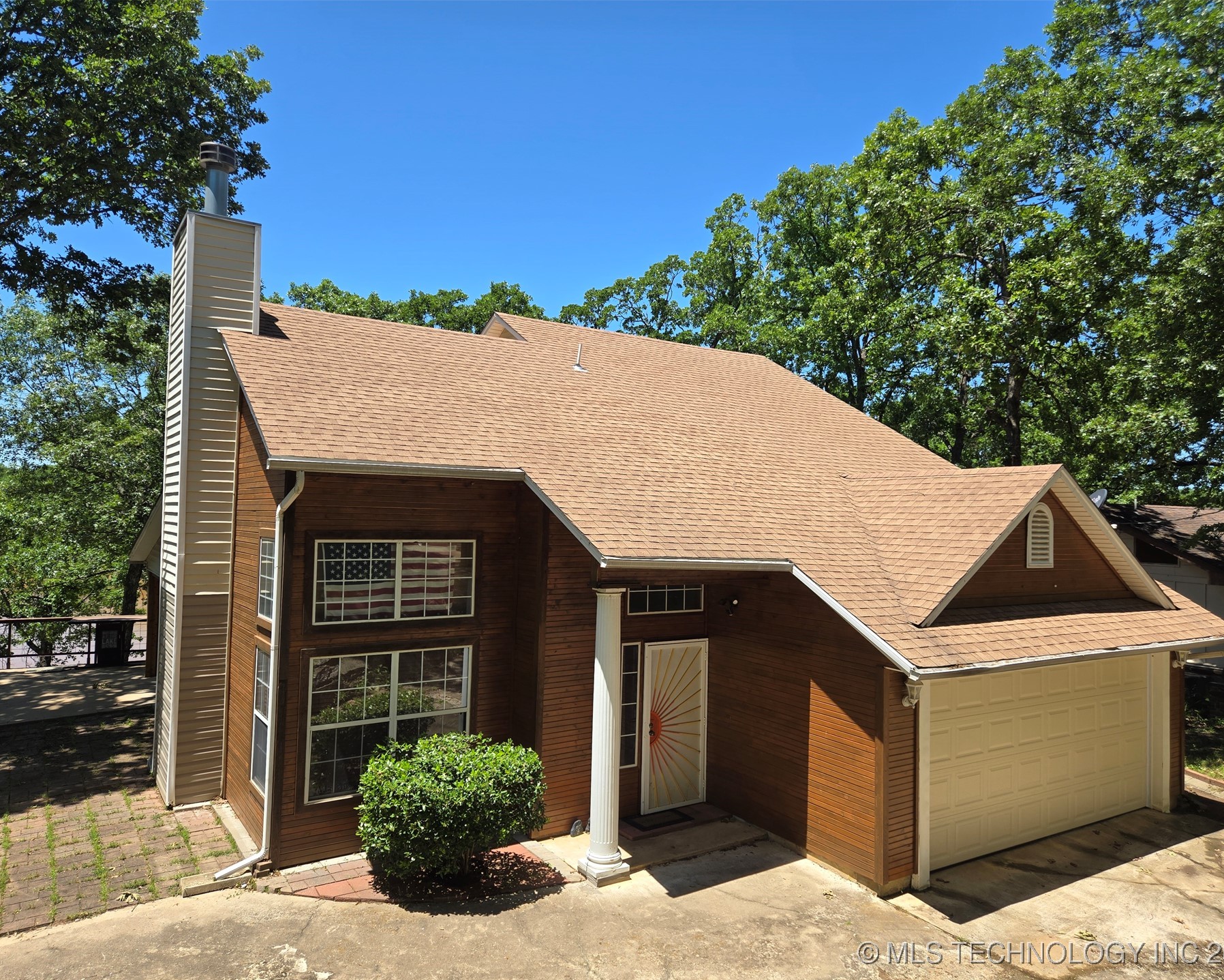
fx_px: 869
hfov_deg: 70.3
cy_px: 490
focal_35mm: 24
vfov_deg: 58.8
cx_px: 622
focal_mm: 5.4
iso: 25
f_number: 1.8
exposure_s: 1/1117
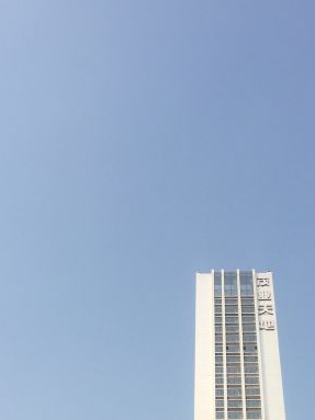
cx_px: 207
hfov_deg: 27.4
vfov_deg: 34.6
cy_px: 360
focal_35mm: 53
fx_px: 643
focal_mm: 4.15
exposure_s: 1/1980
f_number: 2.2
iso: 32
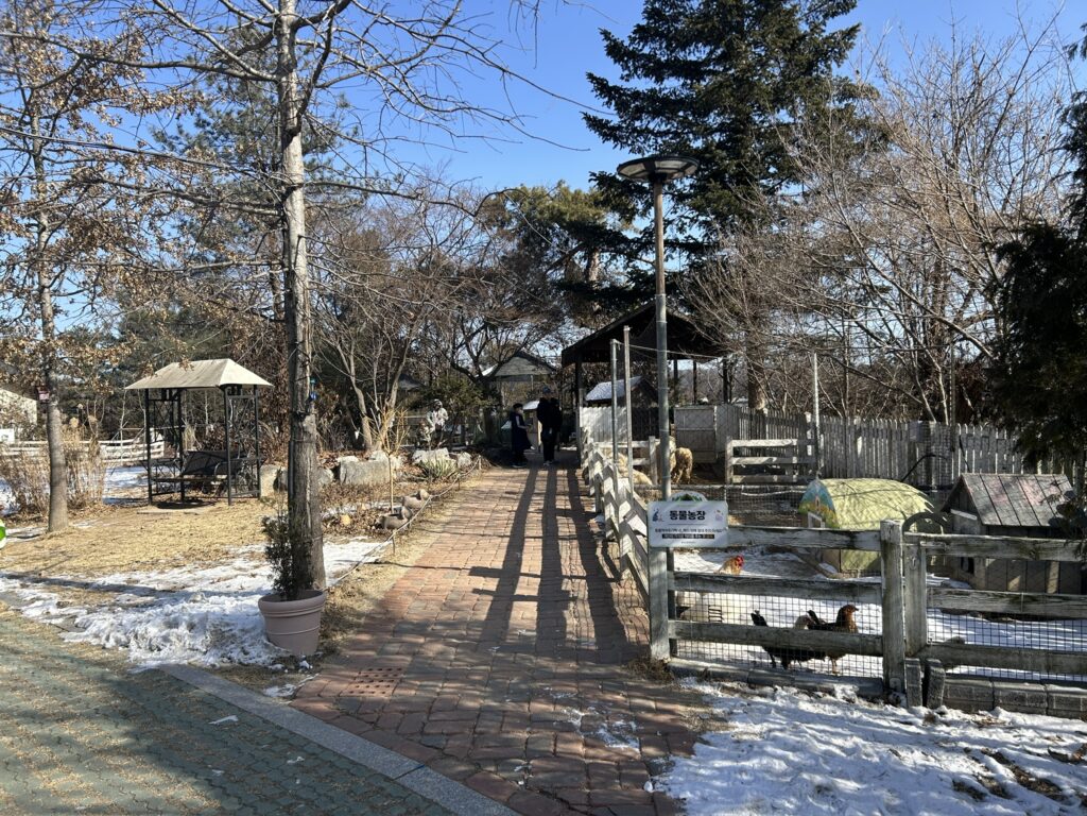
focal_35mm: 26
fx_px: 816
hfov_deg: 67.3
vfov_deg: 53.1
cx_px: 544
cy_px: 408
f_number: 1.5
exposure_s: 1/2632
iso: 50
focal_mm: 5.7
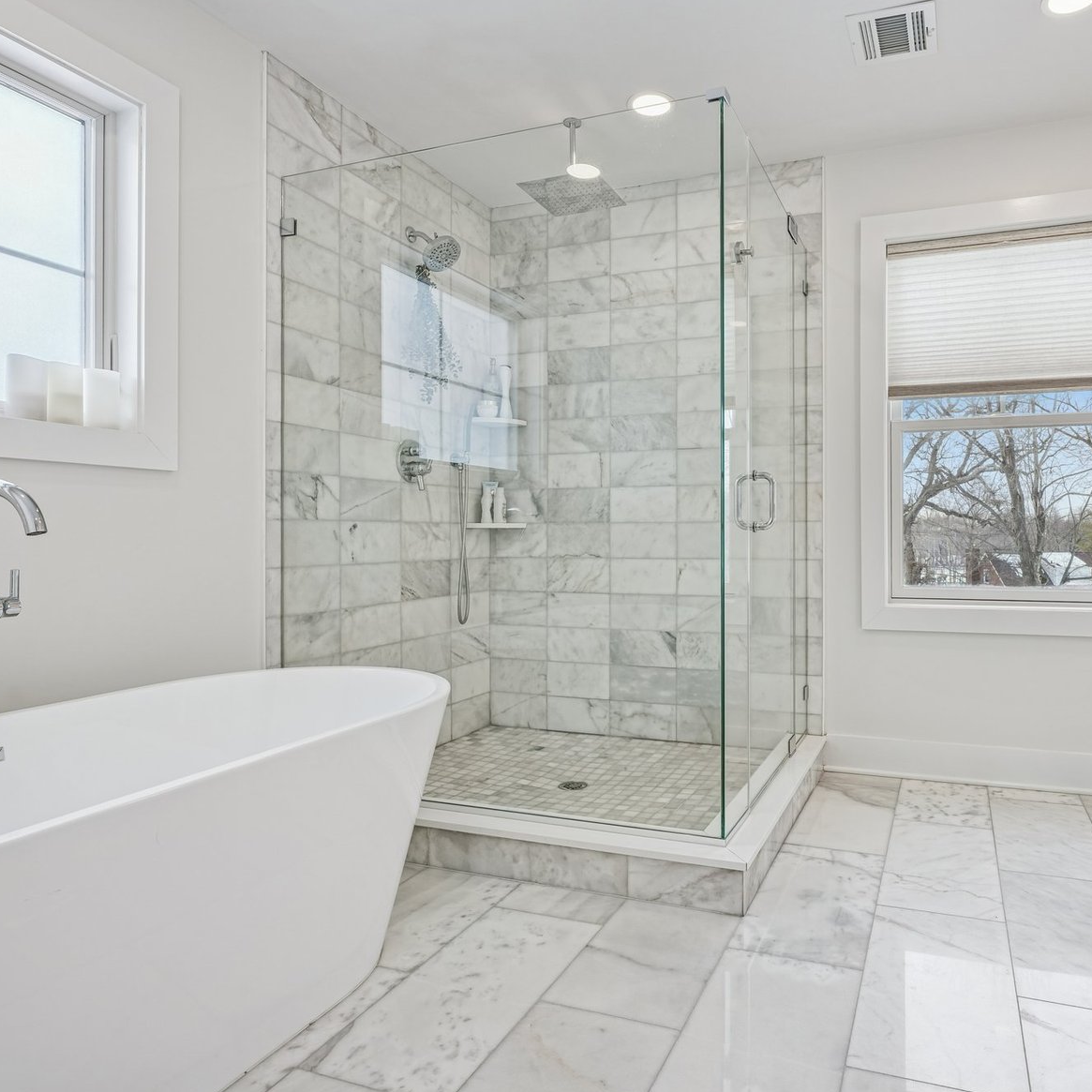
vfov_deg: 72.1
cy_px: 555
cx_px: 711
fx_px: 749
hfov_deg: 70.4
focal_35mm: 21
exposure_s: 1/80
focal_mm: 16
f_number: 8
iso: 400
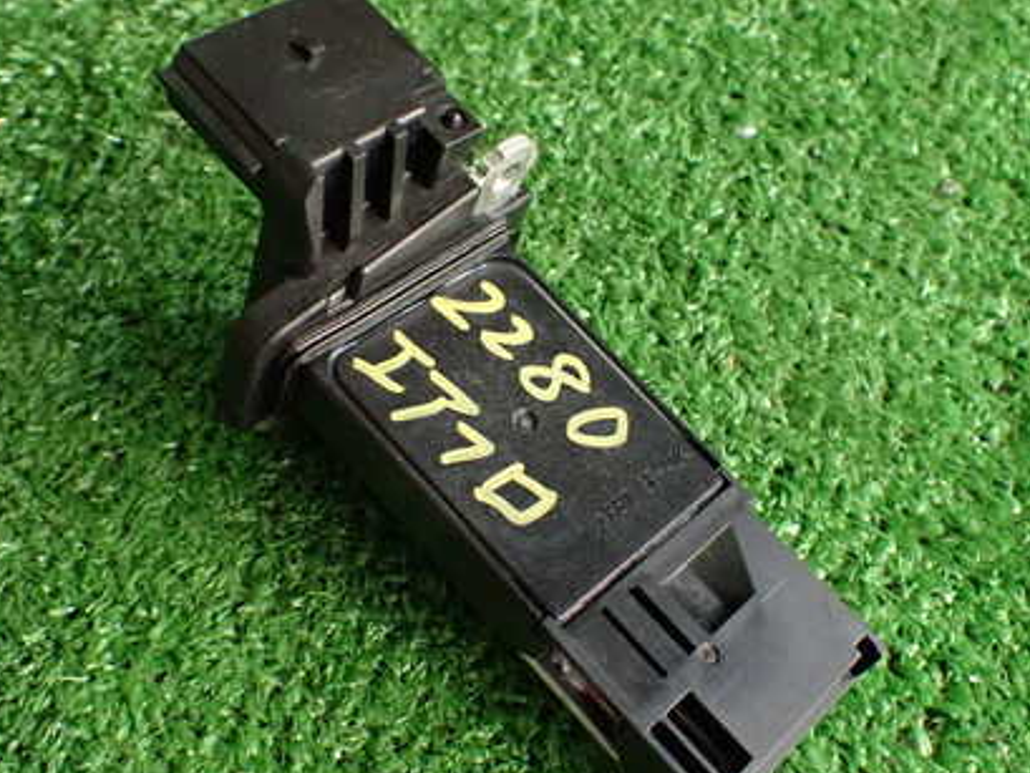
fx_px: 1310
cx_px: 516
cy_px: 383
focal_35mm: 44
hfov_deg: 42.9
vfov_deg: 32.9
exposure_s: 1/80
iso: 800
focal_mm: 5.4
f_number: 2.3
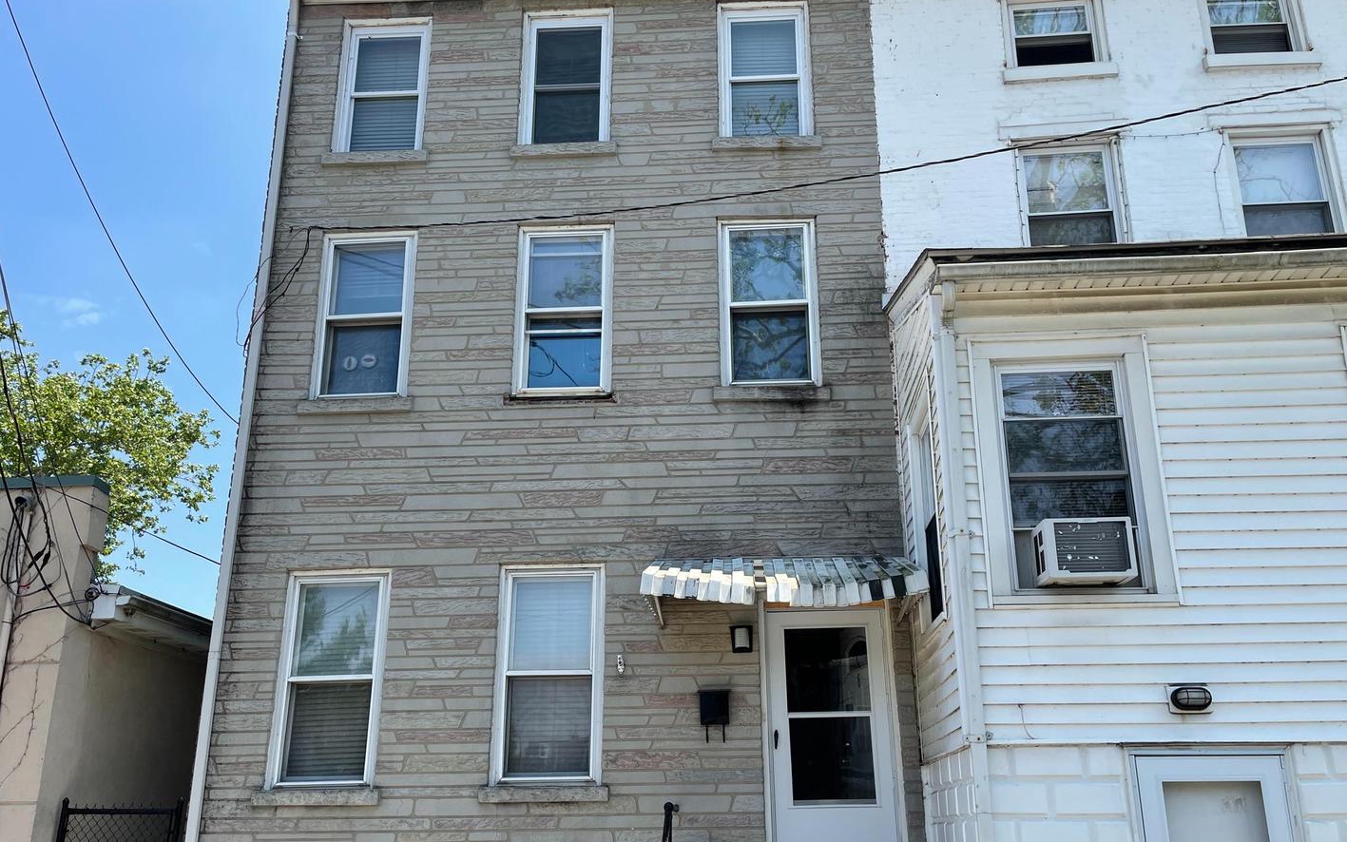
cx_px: 677
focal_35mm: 28
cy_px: 488
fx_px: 1028
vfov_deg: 44.4
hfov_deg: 66.5
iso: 32
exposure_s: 1/1855
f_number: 1.6
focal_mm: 4.2
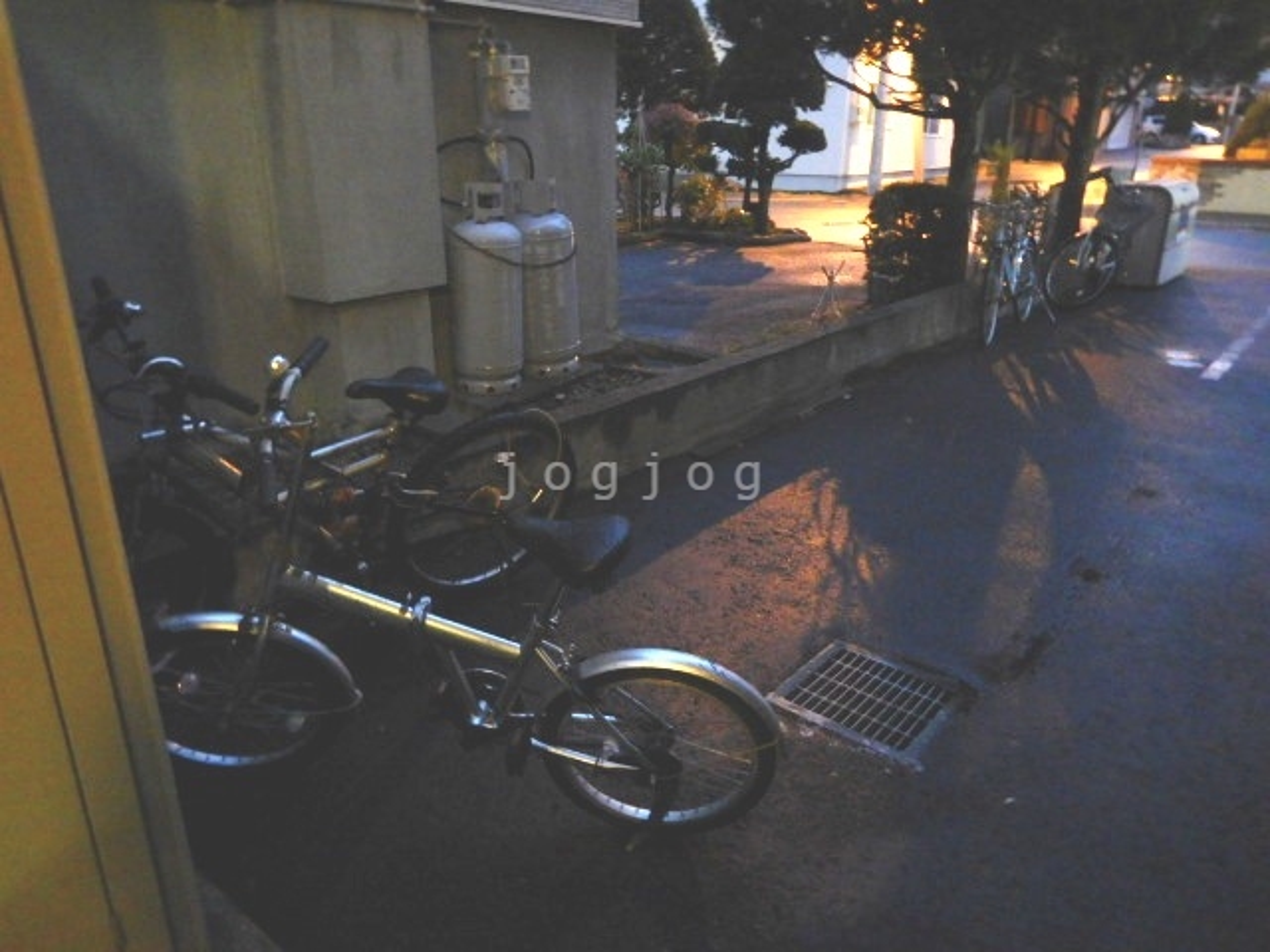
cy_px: 476
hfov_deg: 71.6
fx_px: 881
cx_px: 635
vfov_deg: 56.8
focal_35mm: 24
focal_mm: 4.3
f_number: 2.8
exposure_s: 1/4
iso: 800
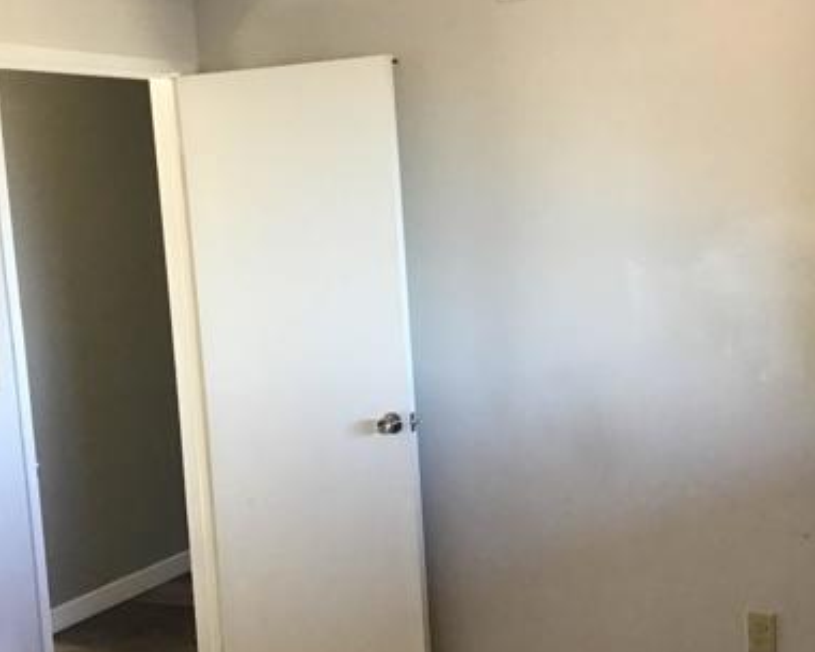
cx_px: 474
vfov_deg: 29.7
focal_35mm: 51
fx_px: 1230
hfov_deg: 36.6
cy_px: 326
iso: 64
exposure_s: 1/30
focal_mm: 3.3
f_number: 2.4
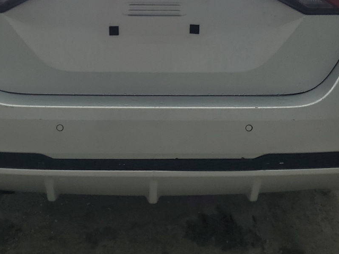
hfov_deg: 36.8
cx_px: 153
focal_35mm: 52
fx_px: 509
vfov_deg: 27.3
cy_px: 37
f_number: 1.5
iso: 50
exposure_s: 1/167
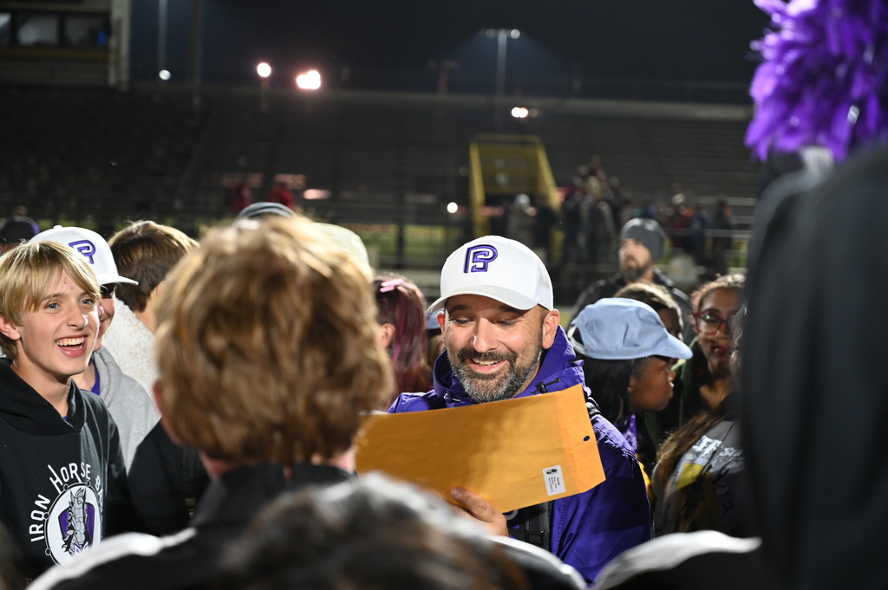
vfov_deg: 20.9
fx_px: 1602
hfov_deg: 31.0
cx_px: 444
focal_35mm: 65
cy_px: 295
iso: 2000
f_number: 4
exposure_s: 1/125
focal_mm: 65
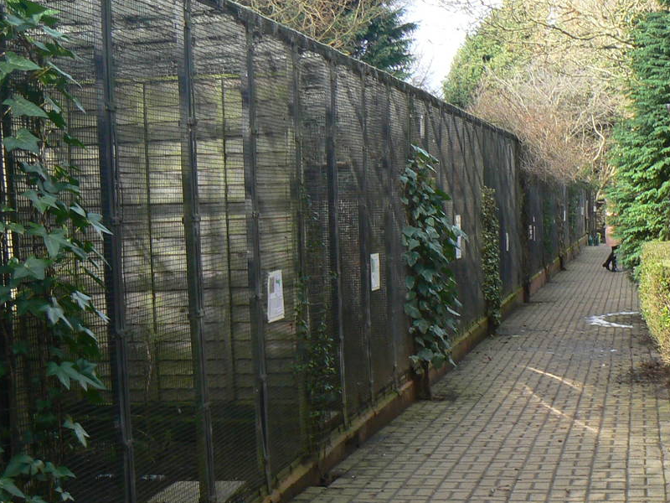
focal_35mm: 72
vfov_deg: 20.3
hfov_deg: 26.8
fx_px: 1394
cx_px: 459
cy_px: 354
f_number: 5
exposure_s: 1/100
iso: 80
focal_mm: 6
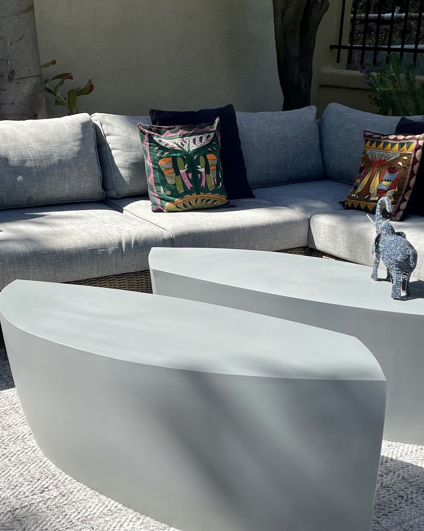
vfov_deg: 36.7
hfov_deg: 29.7
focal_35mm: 51
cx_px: 199
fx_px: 800
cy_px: 273
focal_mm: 4.2
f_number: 1.6
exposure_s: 1/2053
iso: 32
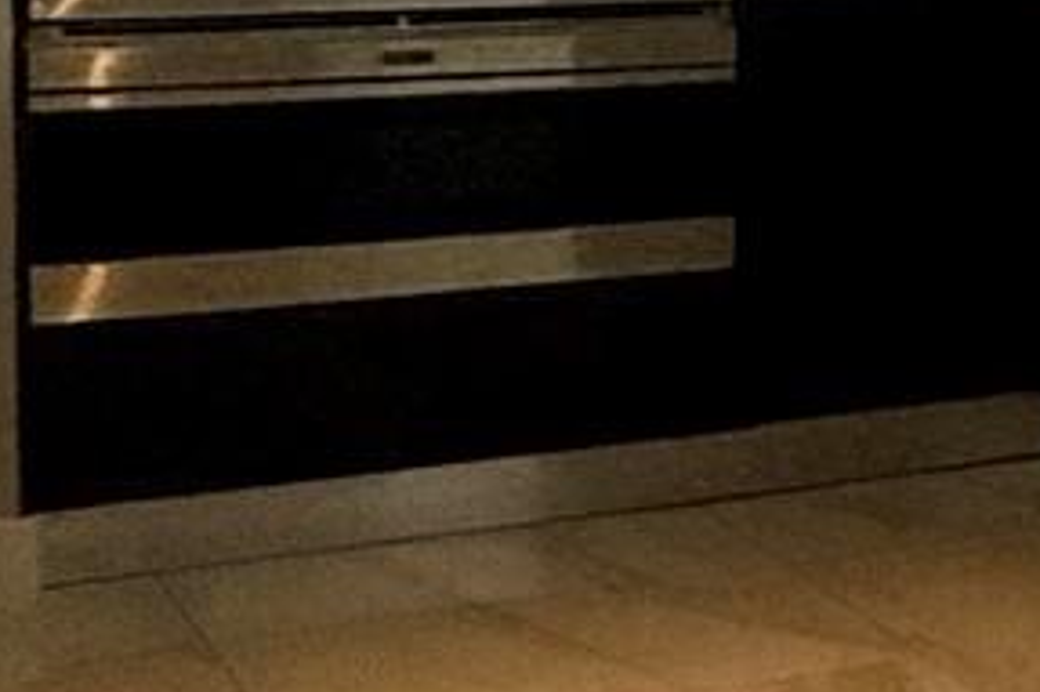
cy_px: -101
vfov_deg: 12.9
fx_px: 3003
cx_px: 3341
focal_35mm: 104
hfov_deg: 10.6
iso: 64
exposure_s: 1/233
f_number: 2.2
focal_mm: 2.22
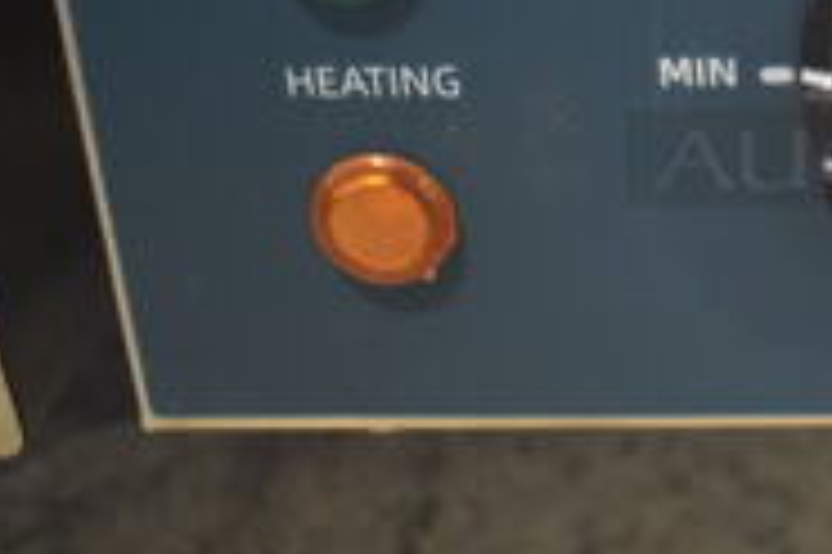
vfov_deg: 15.0
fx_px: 2055
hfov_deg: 20.6
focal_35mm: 89
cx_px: 1129
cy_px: -32
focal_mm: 18
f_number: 4
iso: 1800
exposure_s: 1/60
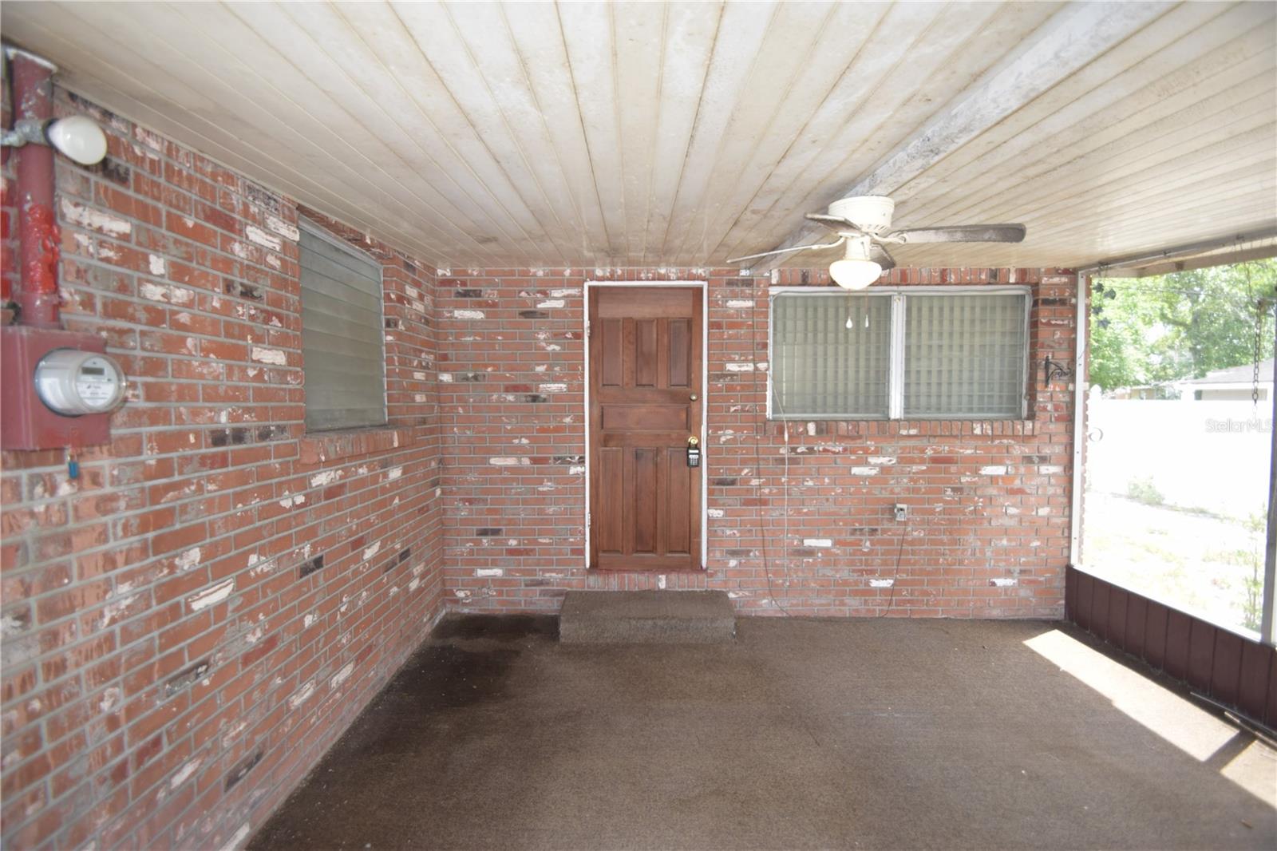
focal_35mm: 15
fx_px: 532
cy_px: 426
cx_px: 638
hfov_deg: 100.4
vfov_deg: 77.3
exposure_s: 1/200
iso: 400
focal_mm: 10
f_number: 3.5
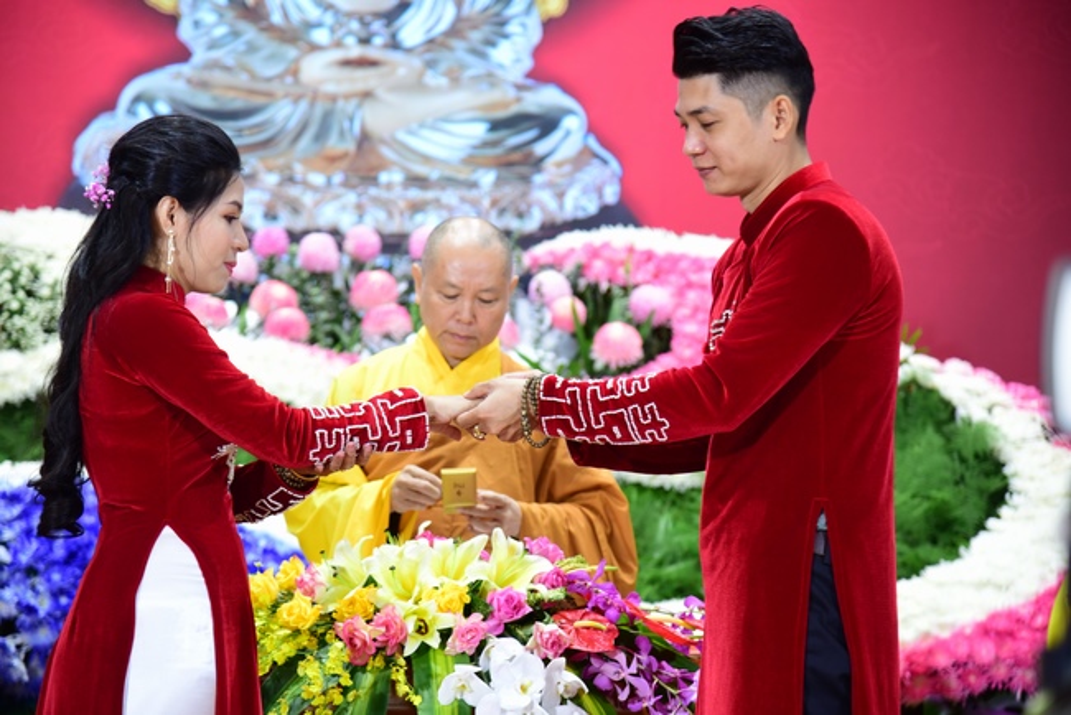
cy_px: 358
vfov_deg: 12.5
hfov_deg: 18.6
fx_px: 3274
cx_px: 536
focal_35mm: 110
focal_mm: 110
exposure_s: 1/40
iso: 800
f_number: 4
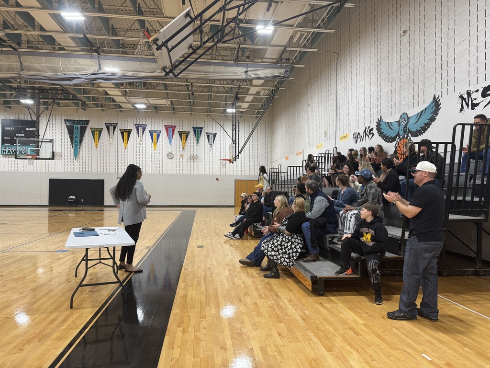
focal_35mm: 24
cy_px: 184
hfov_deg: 71.6
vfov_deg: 56.8
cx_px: 245
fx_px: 340
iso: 125
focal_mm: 6.76
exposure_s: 1/60
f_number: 1.78
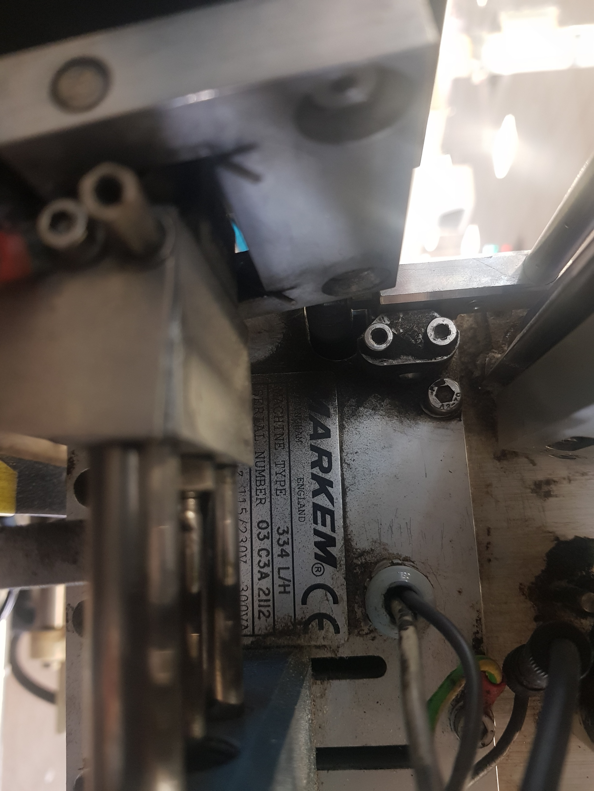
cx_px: 297
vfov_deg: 67.3
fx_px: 595
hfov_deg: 53.1
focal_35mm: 26
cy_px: 396
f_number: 1.7
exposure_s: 1/11
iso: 250
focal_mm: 4.3
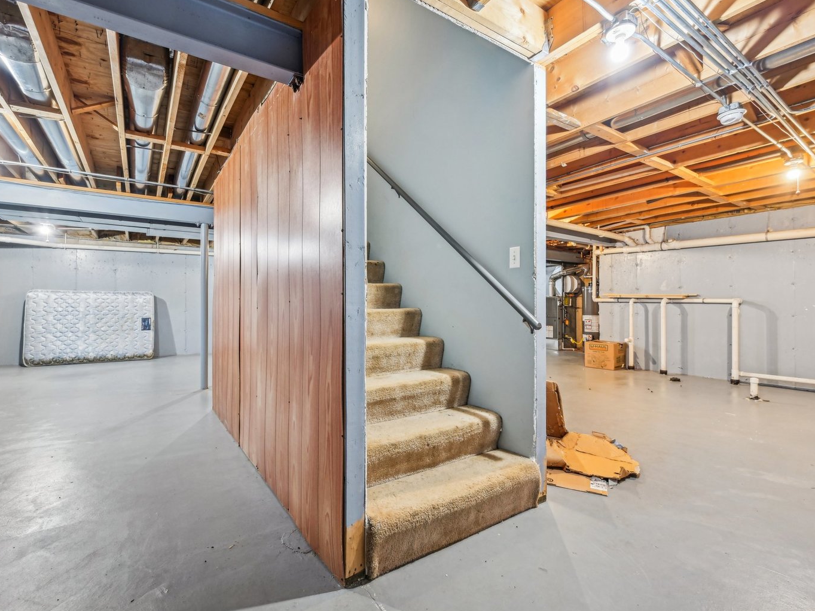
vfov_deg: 78.1
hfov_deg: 94.4
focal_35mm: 16
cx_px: 382
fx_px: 377
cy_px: 296
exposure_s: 1/2.5
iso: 800
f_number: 8
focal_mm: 14
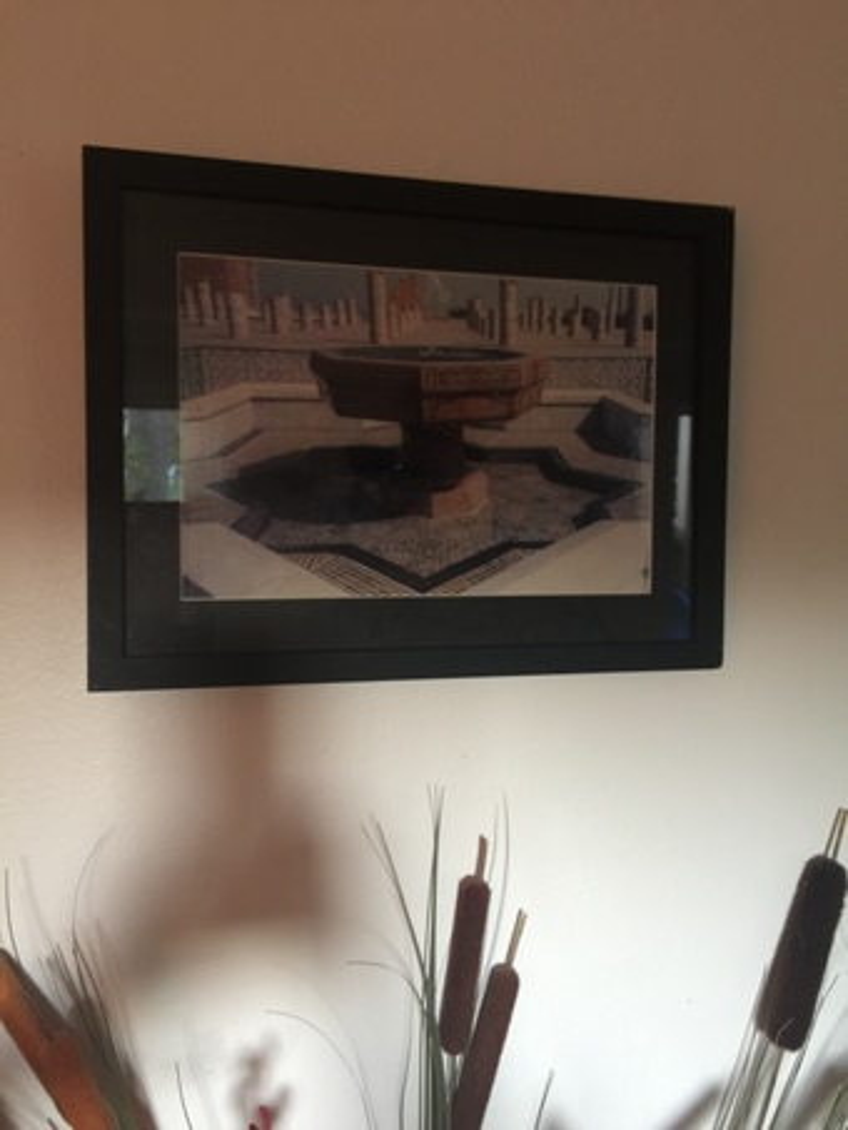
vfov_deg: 61.6
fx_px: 947
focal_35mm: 29
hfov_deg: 48.2
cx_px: 424
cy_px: 565
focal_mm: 4.15
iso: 100
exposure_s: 1/4
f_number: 2.2
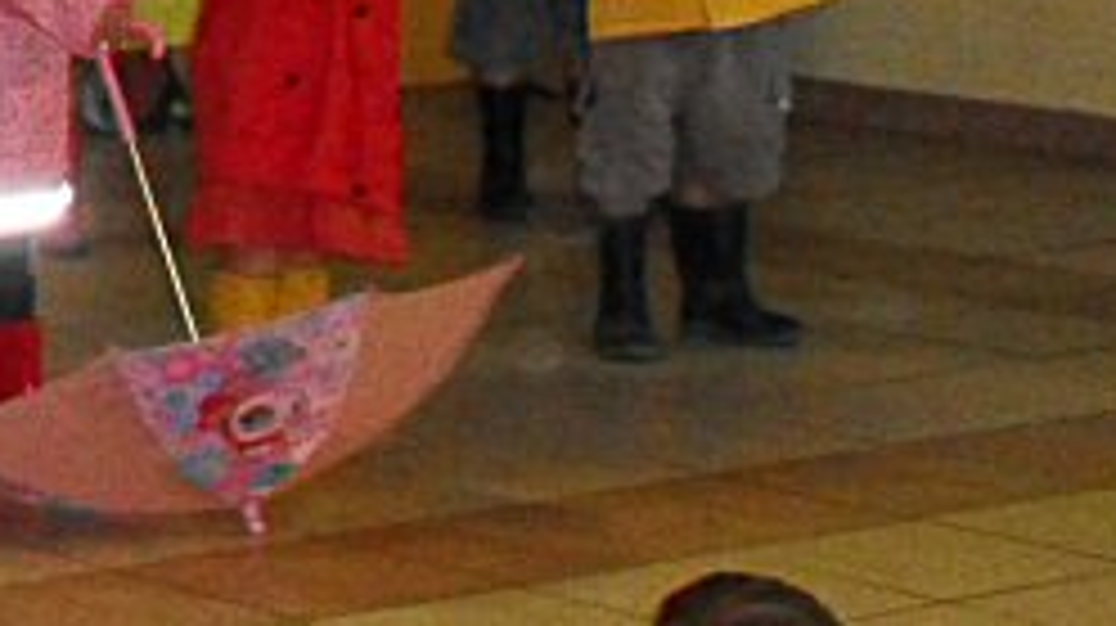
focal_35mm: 183
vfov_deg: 6.6
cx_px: -626
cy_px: -104
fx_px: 5411
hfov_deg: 11.2
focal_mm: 9.1
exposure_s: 1/45
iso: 640
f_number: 4.5
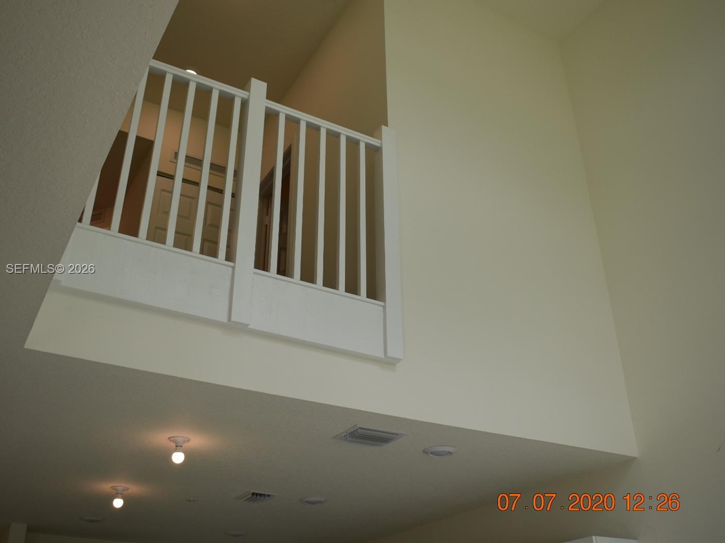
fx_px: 754
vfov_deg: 39.6
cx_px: 346
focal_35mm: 36
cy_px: 270
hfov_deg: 51.3
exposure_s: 1/250
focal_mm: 22
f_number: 5.6
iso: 250
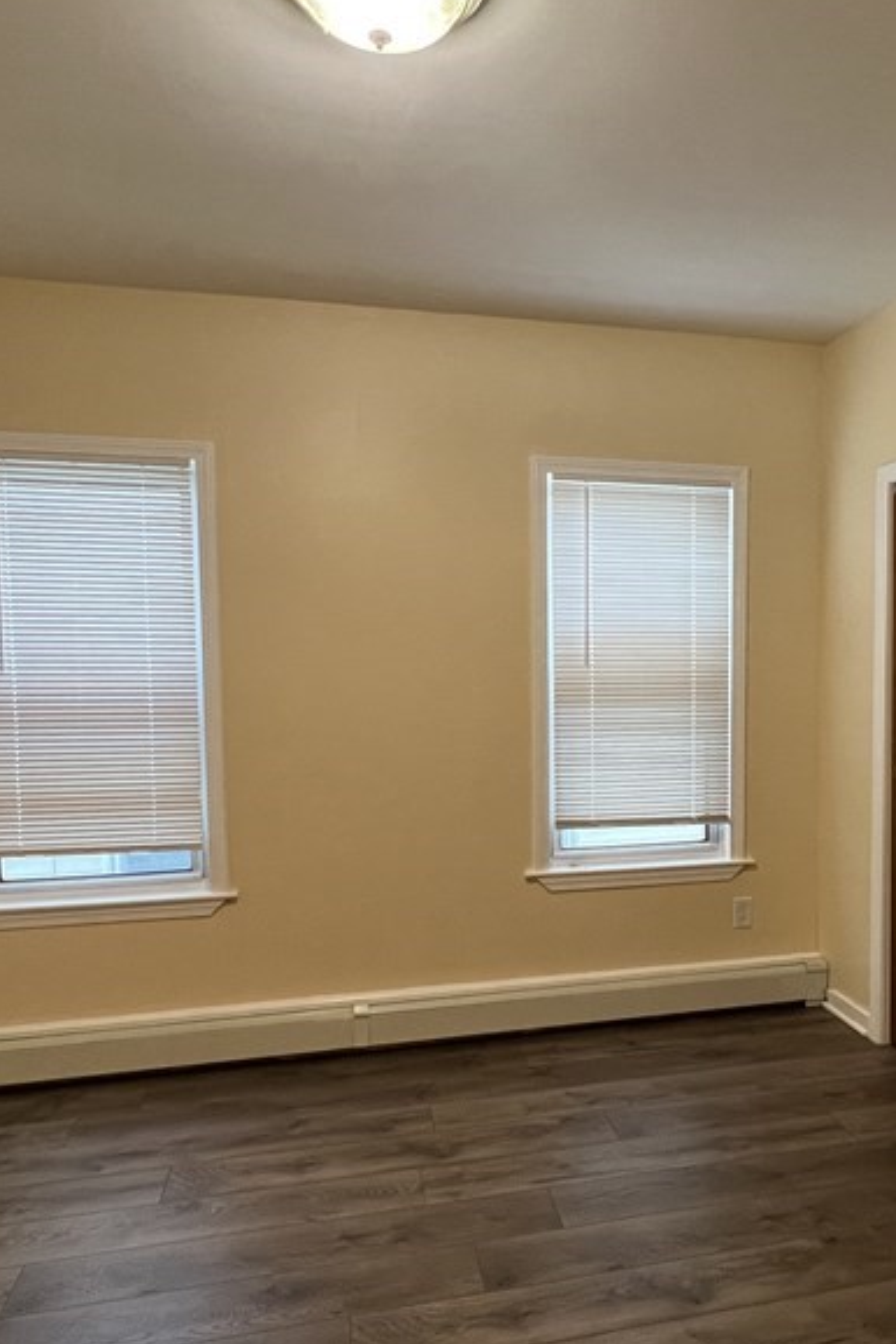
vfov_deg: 73.6
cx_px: 584
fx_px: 895
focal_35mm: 24
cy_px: 724
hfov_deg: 52.3
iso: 200
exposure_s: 1/60
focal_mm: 1.57
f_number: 1.8
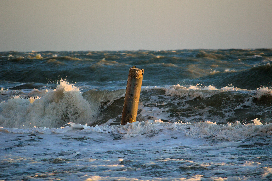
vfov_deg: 3.0
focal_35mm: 450
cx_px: 136
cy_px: 90
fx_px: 3397
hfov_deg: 4.6
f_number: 5.6
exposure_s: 1/400
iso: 100
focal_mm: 300
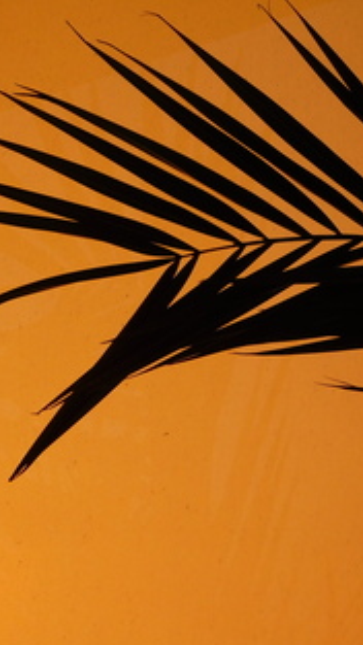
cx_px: -4
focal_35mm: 128
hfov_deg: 9.4
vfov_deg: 16.8
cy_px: 304
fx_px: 2191
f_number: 4.4
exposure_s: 1/320
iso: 125
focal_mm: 14.2
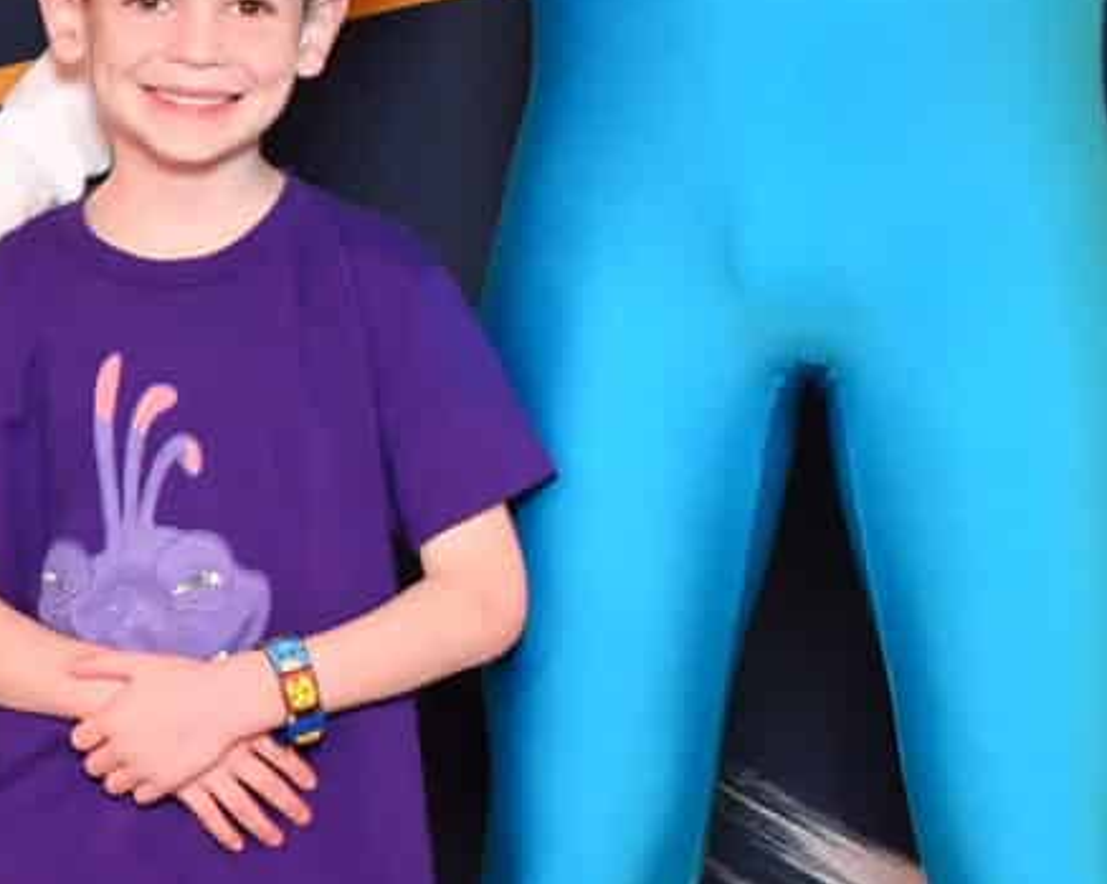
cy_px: 77
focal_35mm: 198
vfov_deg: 7.8
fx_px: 6483
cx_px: -309
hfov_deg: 9.6
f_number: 5.6
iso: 640
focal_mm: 24
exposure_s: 1/60
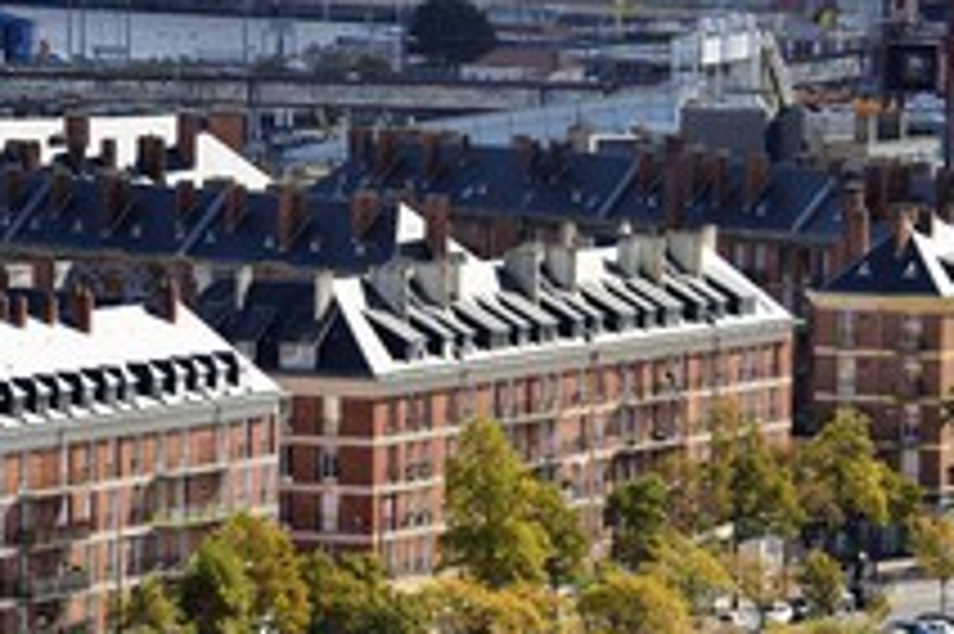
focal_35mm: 397
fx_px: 10512
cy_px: 333
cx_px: 576
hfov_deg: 5.2
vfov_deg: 3.5
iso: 200
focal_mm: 200
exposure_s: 1/320
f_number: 10
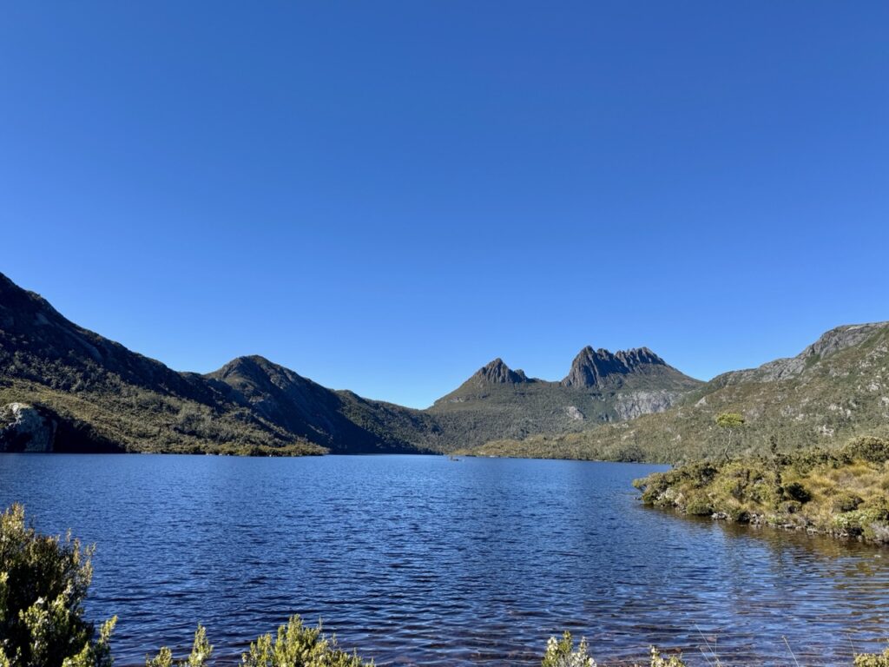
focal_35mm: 24
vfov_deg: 56.8
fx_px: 616
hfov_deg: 71.6
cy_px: 334
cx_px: 444
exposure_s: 1/3597
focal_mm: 6.76
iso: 80
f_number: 1.78
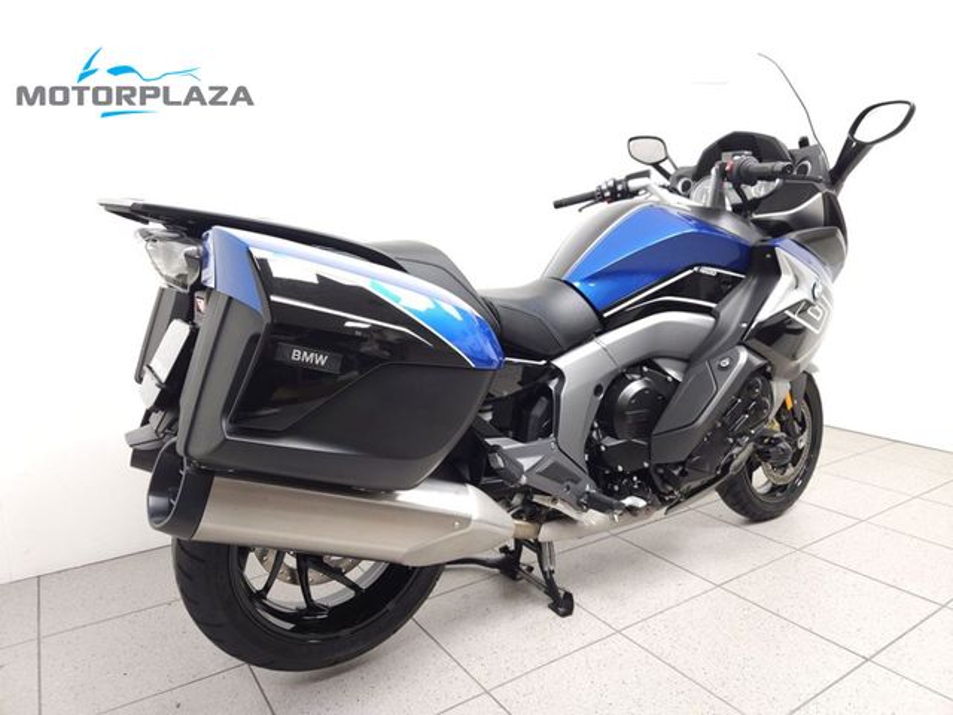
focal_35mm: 23
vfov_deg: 58.9
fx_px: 633
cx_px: 476
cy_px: 358
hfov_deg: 73.9
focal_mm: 5.4
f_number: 1.8
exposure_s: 1/25
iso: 125
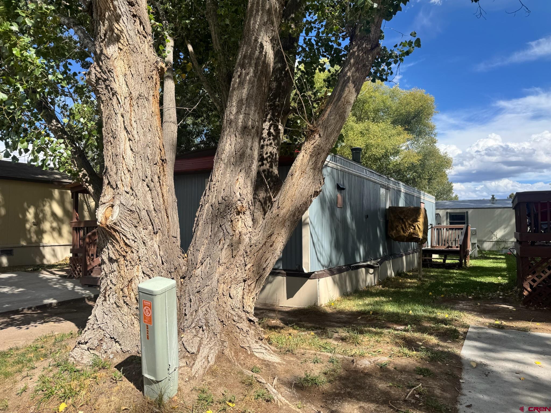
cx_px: 276
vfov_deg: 56.8
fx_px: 382
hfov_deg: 71.6
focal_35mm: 24
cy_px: 206
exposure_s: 1/3802
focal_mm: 6.76
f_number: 1.78
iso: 80
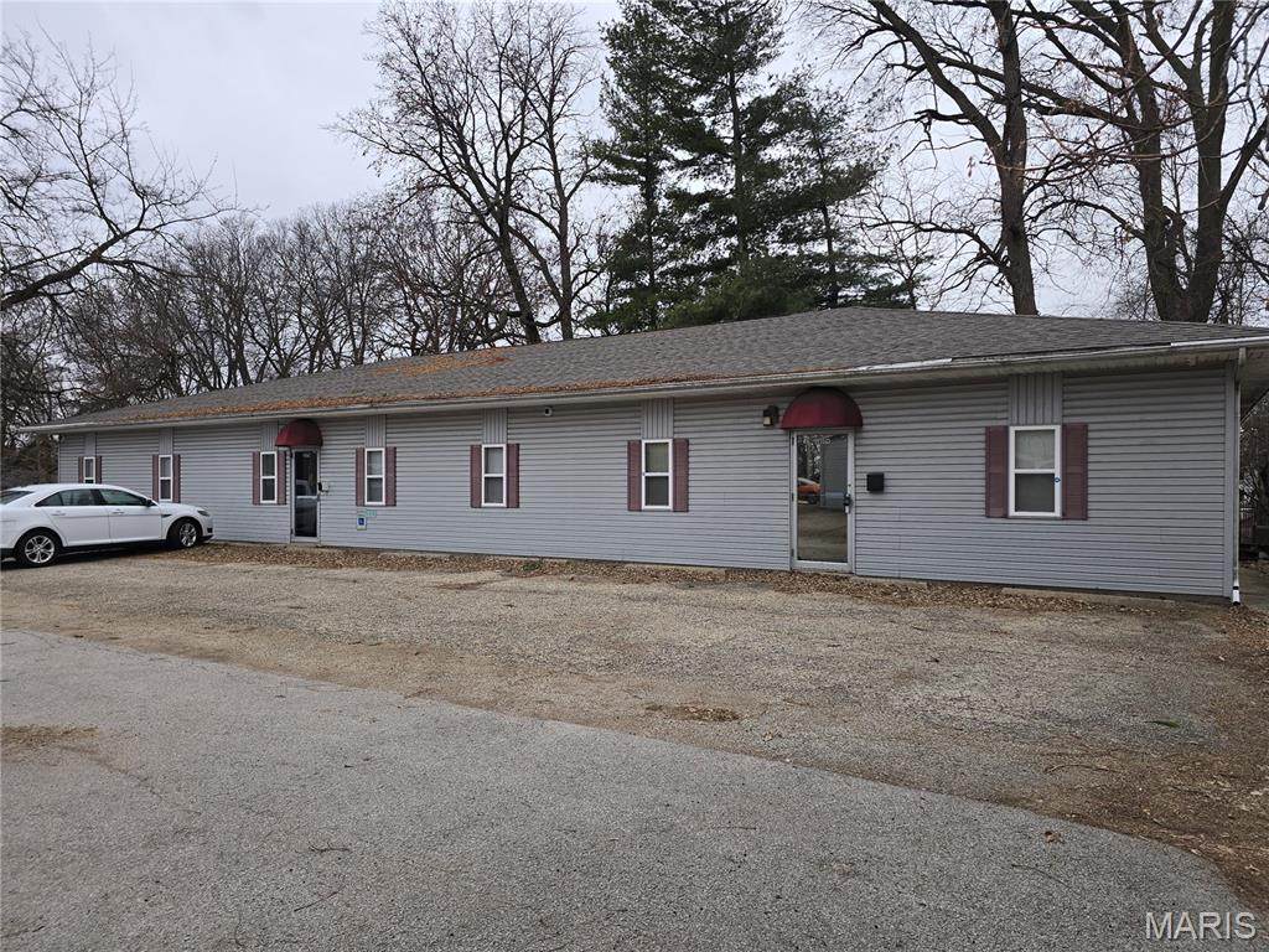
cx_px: 634
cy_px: 476
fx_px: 843
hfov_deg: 73.9
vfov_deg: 58.9
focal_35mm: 23
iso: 12
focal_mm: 6.3
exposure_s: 1/120
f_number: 1.7
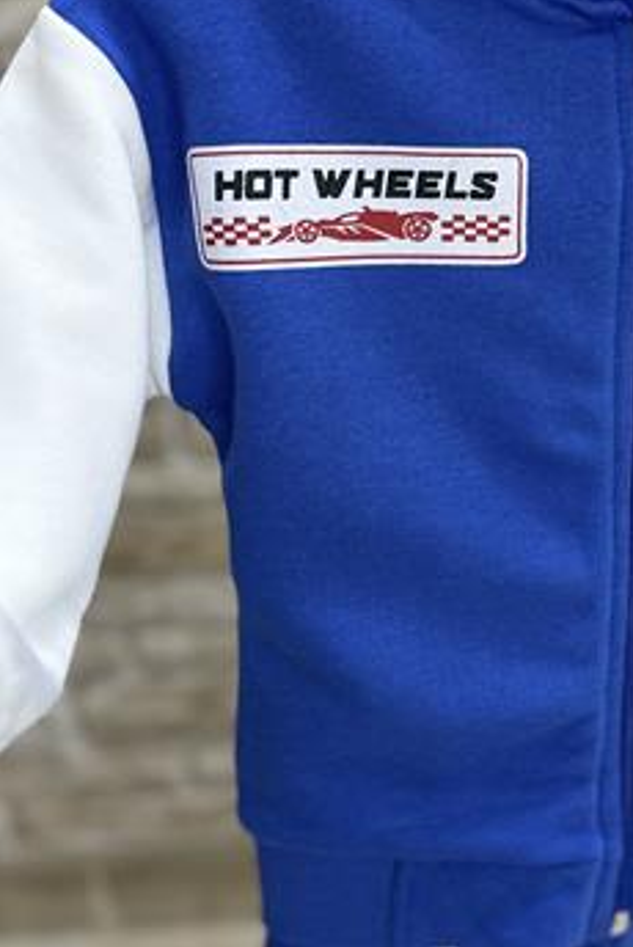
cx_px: 515
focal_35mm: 58
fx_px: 1527
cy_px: 553
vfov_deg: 34.4
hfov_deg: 23.1
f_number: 1.78
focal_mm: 6.86
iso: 80
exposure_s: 1/100
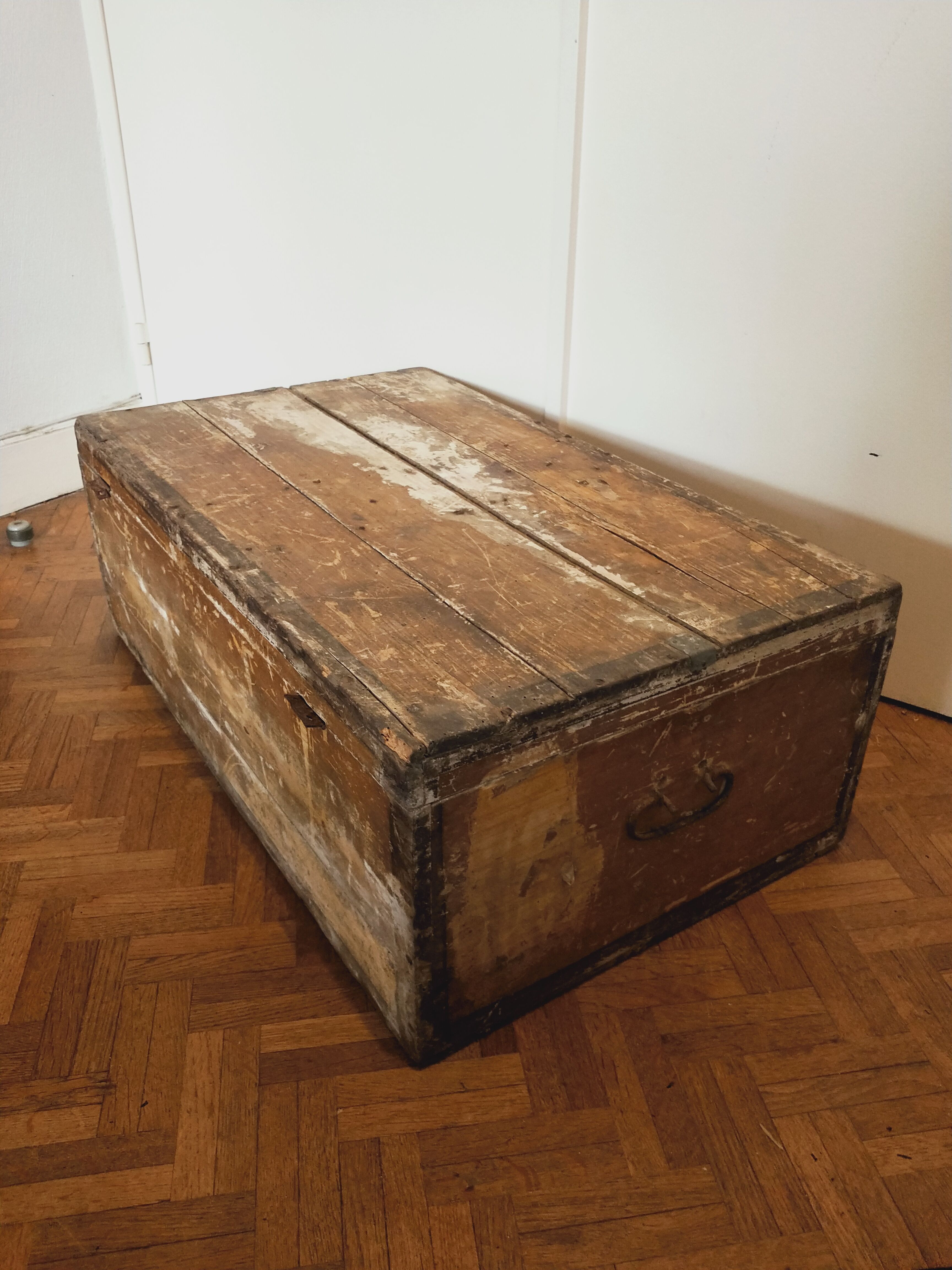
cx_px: 476
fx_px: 843
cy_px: 635
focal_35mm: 23
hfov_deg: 58.9
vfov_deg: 73.9
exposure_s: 1/33
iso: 253
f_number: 1.7
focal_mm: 3.99
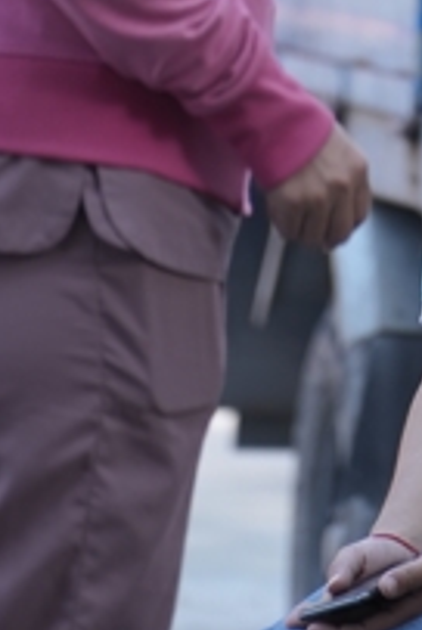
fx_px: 12599
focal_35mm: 719
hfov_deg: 1.9
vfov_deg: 2.9
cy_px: -231
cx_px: 667
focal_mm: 150
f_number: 2.8
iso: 200
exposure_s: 1/500
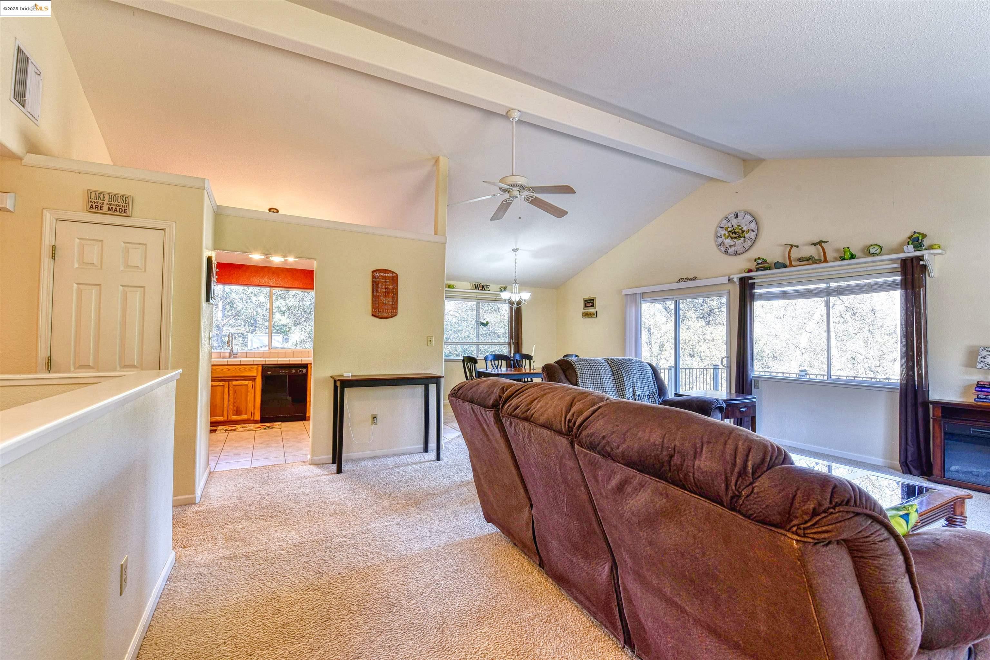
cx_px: 495
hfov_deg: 100.4
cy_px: 330
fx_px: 412
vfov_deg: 77.3
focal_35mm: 15
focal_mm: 15
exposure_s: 1/40
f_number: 11
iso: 400
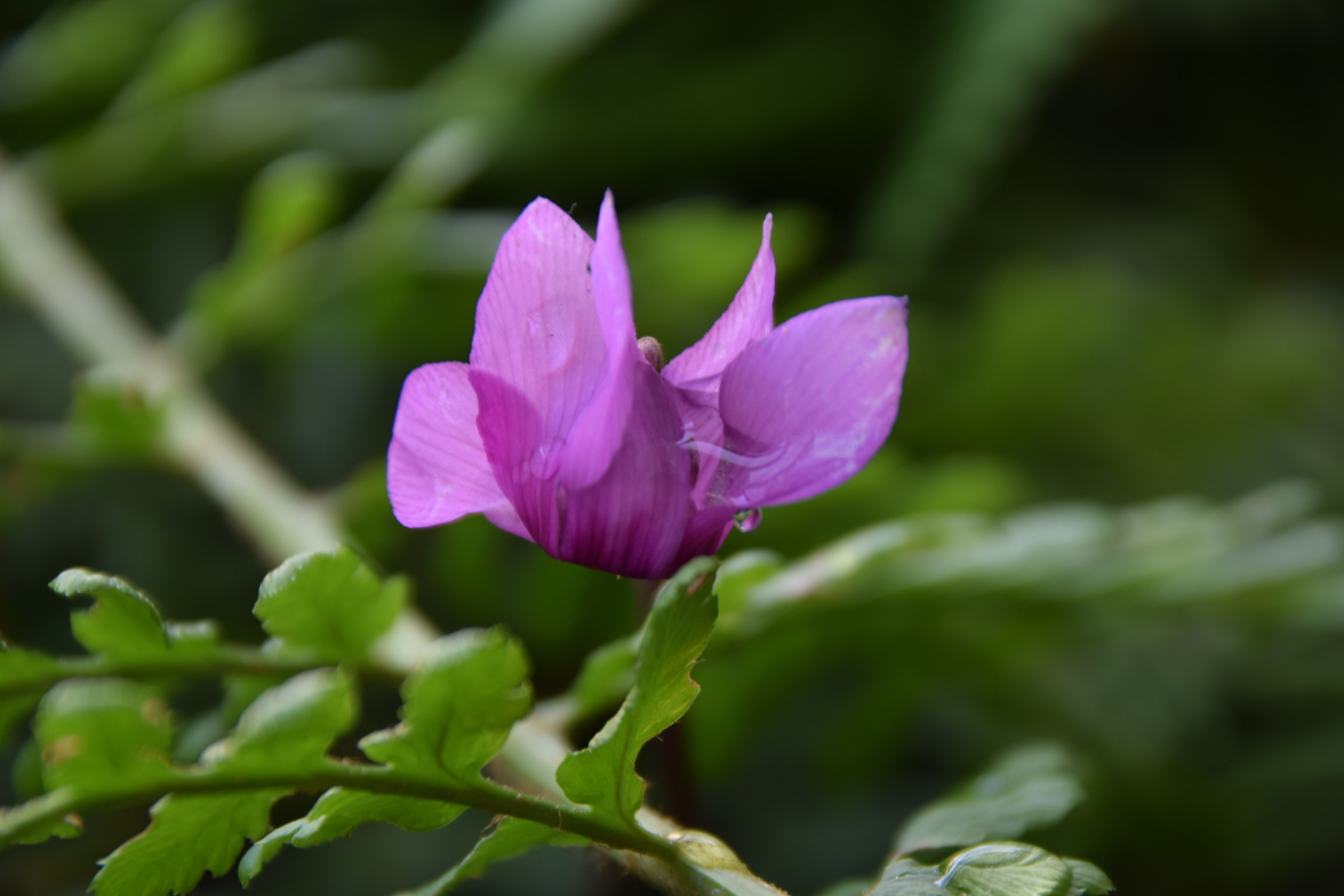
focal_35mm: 315
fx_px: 11761
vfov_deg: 4.4
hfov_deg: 6.5
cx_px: 672
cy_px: 448
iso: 100
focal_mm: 210
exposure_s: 1/30
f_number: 6
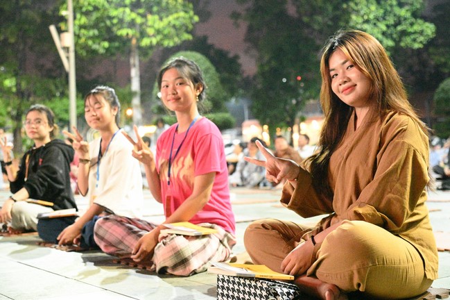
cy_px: 150
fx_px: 650
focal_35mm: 52
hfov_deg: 38.2
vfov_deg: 26.0
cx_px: 225
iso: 51200
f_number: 4.5
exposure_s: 1/160
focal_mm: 52
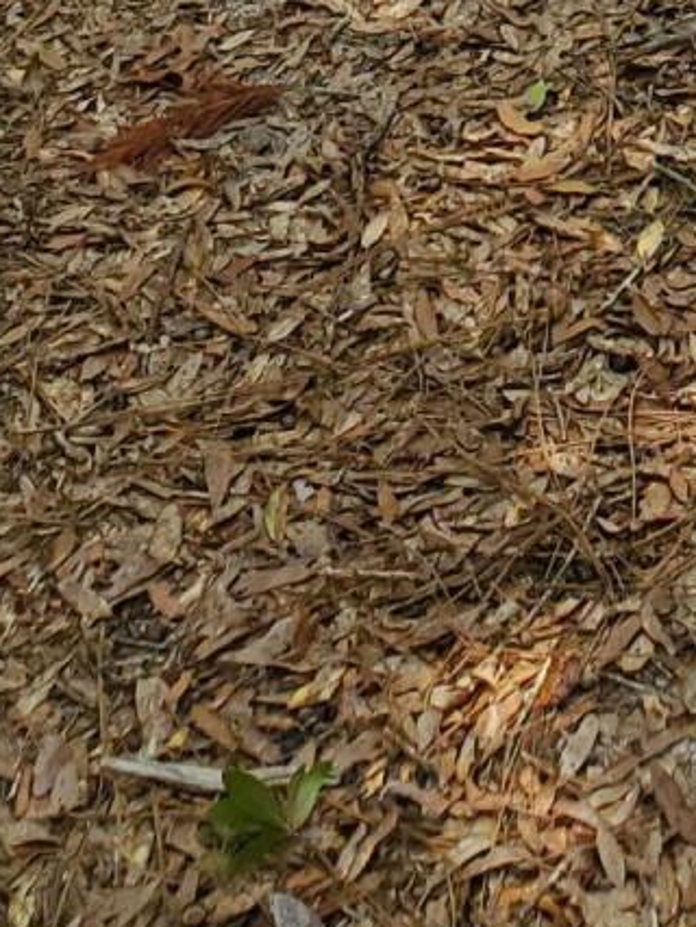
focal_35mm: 122
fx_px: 3267
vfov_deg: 12.8
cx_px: 892
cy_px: -1219
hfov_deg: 11.8
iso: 50
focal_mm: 4.3
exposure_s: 1/458
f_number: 2.4
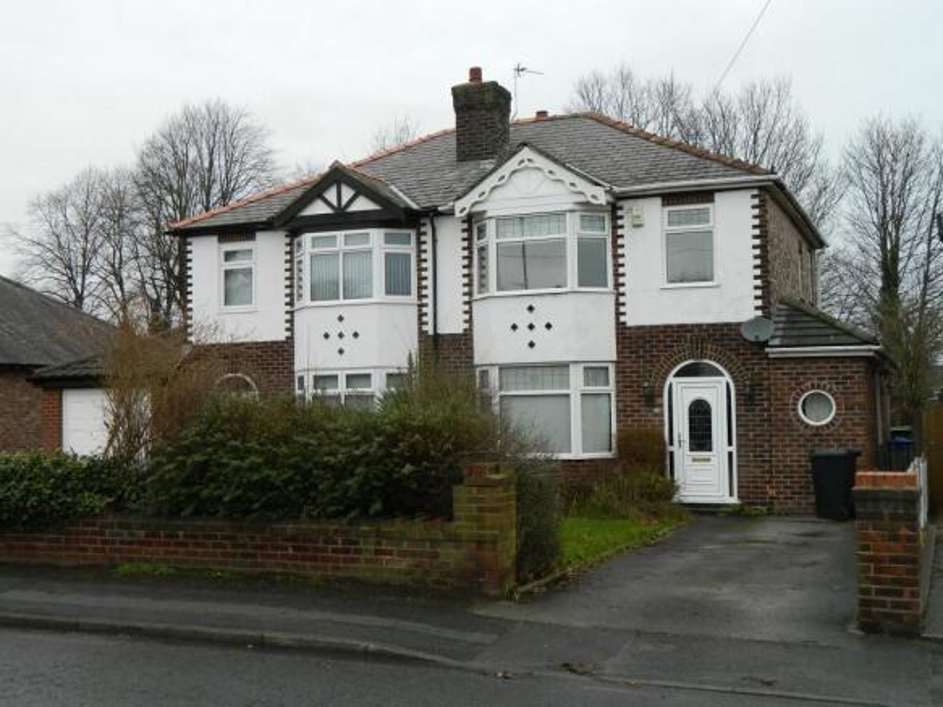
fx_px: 1117
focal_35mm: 41
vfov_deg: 35.1
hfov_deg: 45.8
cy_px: 354
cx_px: 472
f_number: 3.5
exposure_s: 1/60
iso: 80
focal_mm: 7.3
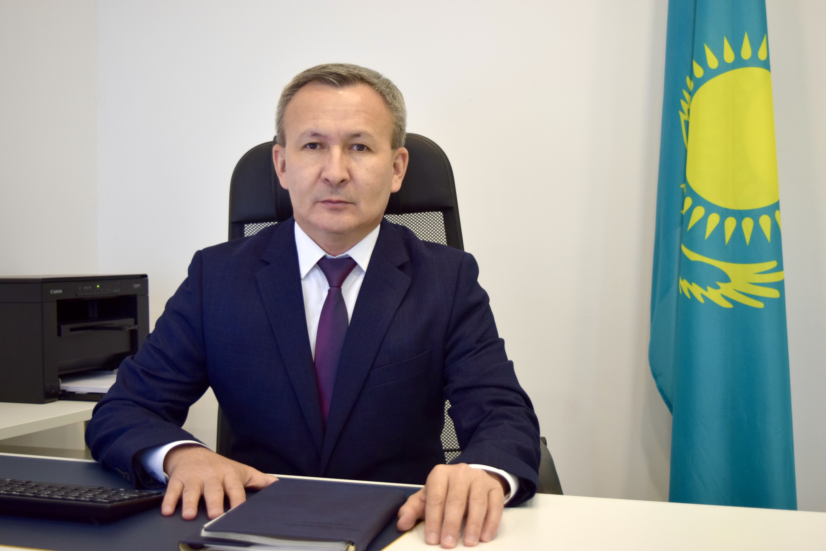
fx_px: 1090
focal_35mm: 48
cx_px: 417
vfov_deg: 28.4
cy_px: 281
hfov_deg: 41.5
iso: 560
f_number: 4.2
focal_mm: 31
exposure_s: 1/60
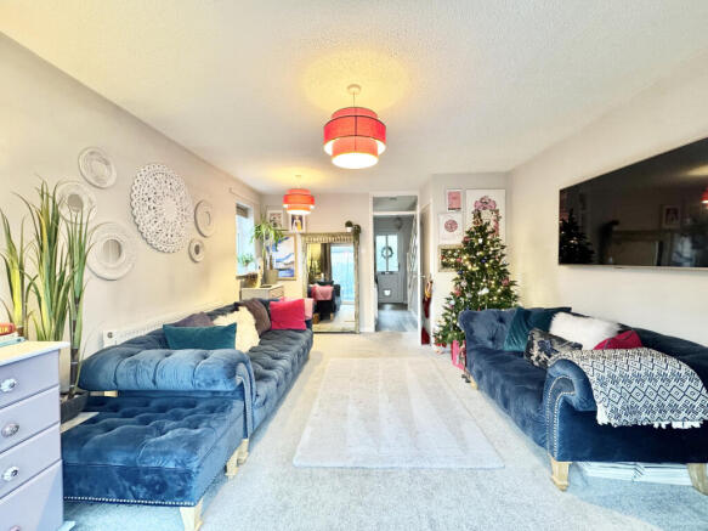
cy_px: 266
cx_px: 354
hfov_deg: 102.1
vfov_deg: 85.7
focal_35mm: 14
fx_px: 286
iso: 250
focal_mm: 2.22
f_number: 2.2
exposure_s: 1/53
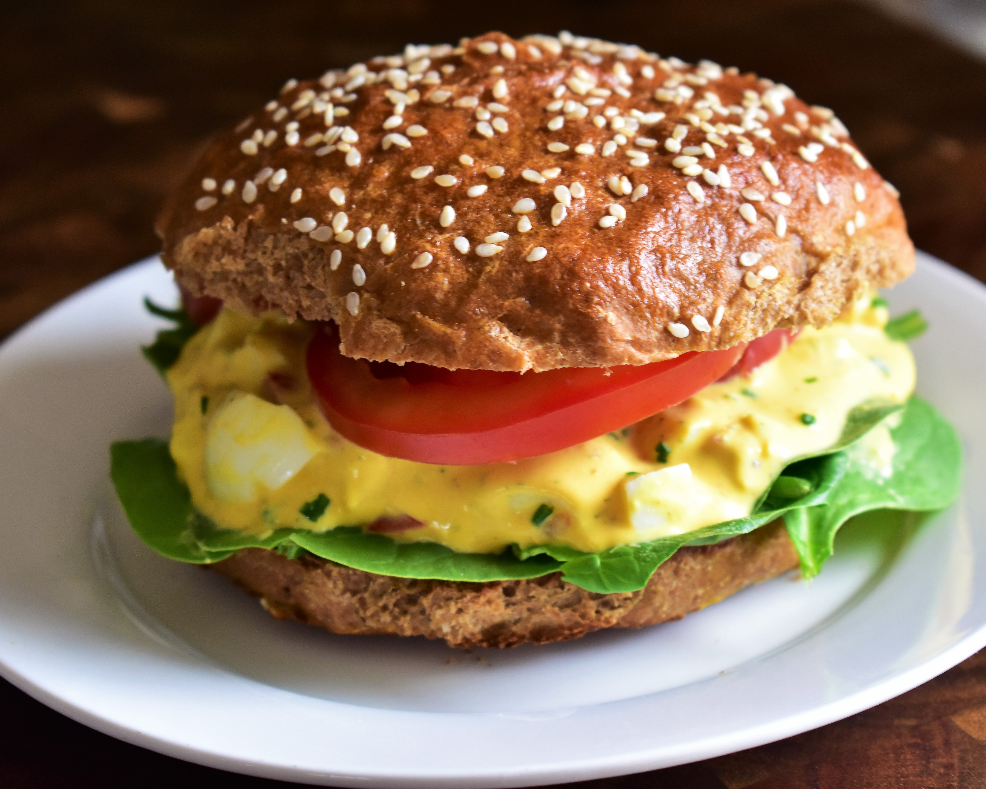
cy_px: 394
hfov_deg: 20.5
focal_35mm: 94
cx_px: 524
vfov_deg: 16.4
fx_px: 2730
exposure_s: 1/50
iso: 720
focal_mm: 55
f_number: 6.3
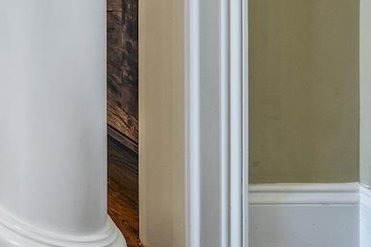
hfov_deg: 13.6
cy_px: -333
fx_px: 939
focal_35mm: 91
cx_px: -584
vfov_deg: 12.2
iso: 400
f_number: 6.3
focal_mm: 17.4
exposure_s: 1/2
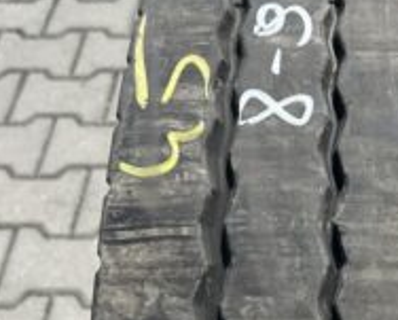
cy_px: 181
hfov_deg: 31.7
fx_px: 684
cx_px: 309
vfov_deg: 26.3
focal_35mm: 58
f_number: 1.5
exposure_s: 1/2915
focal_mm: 5.7
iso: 50
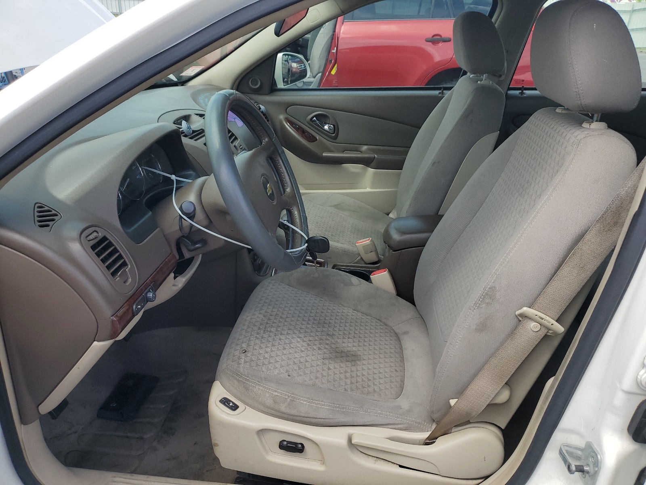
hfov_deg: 67.3
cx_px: 323
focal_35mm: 26
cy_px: 242
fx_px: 485
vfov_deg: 53.1
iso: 50
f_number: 1.5
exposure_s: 1/1000
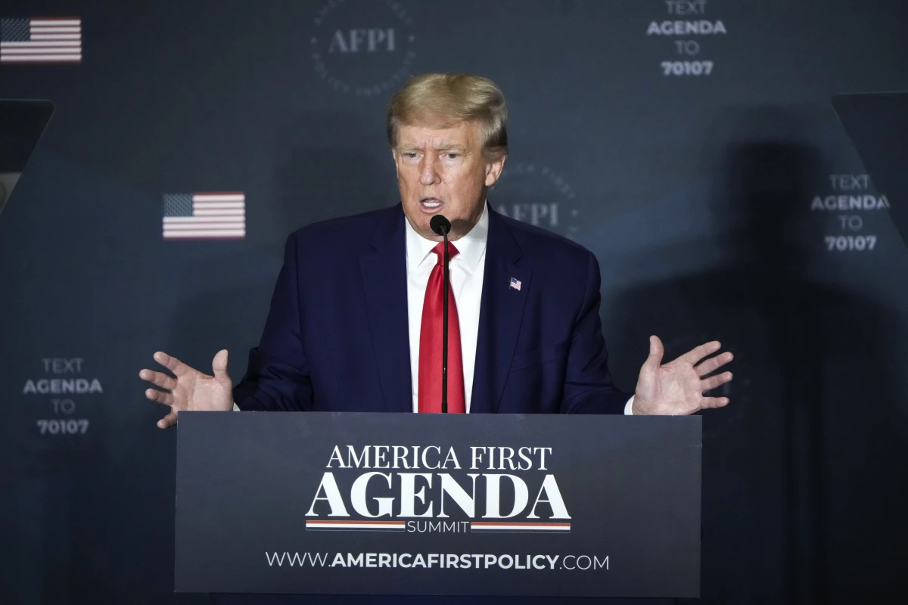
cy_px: 302
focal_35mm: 600
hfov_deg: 3.4
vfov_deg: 2.3
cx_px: 454
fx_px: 15132
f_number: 6.3
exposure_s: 1/250
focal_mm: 600
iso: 5000
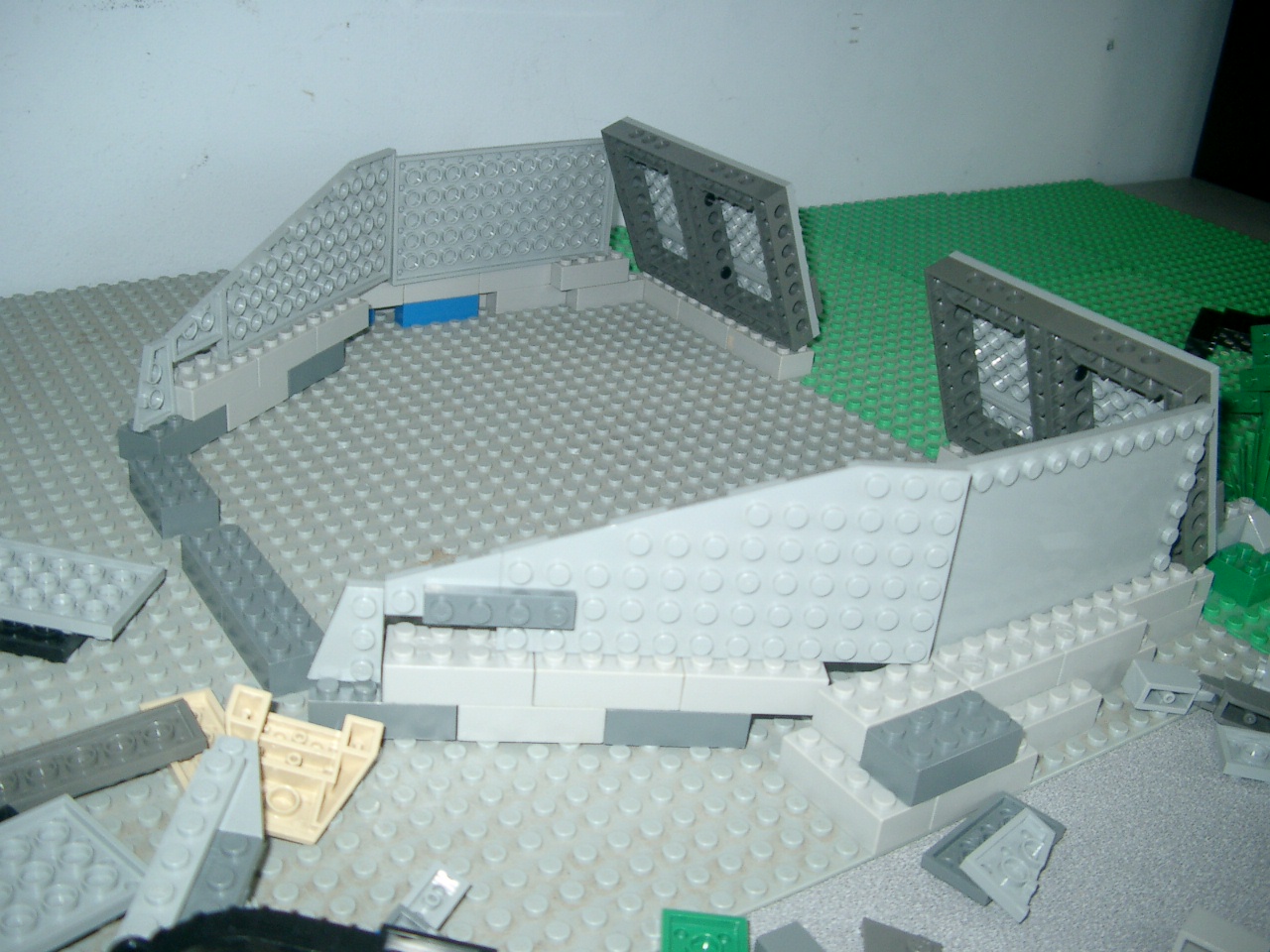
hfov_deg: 50.1
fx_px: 1357
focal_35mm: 37
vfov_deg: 38.7
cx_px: 635
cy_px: 476
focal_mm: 7.6
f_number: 2.6
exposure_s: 1/60
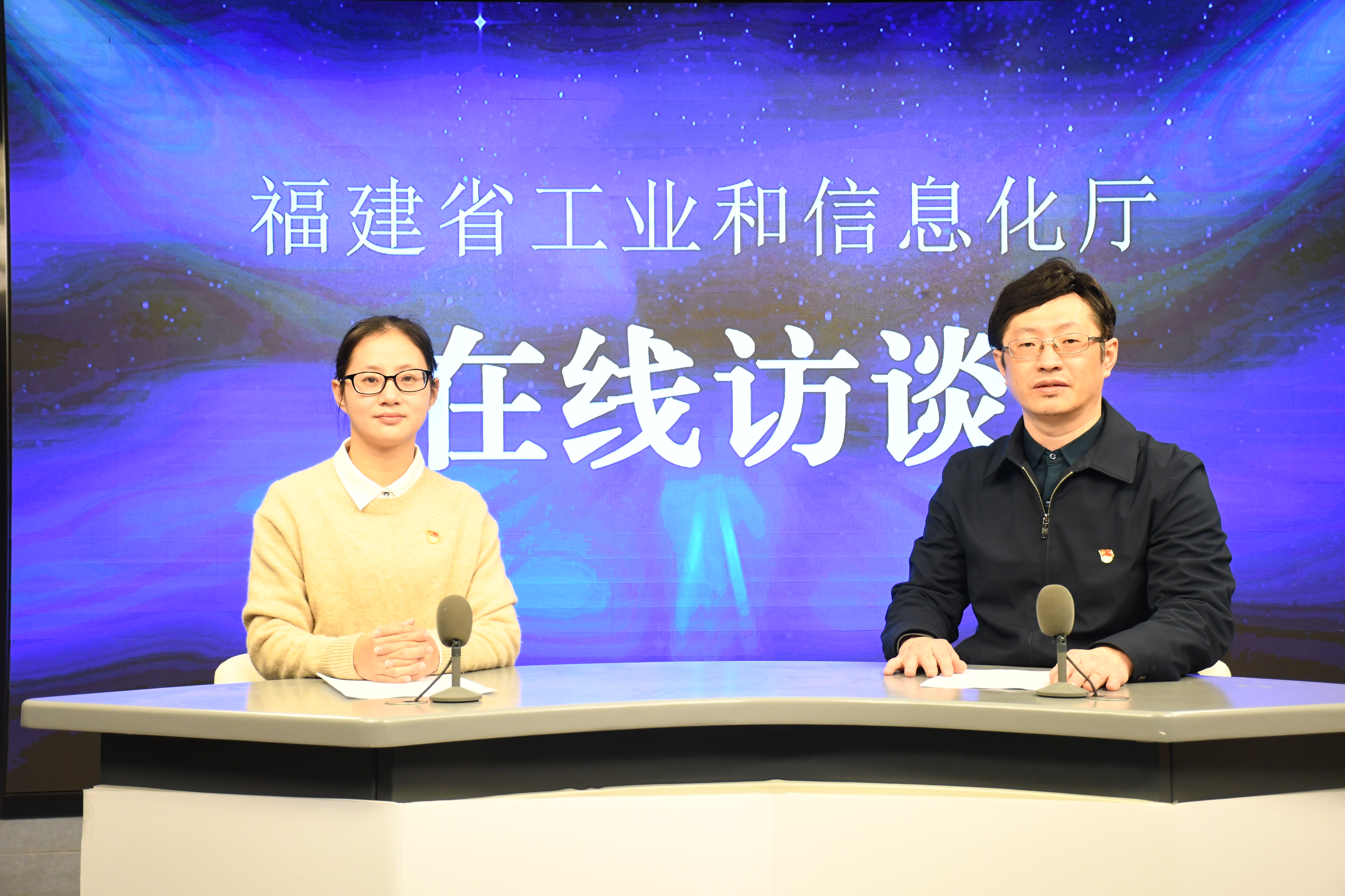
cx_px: 672
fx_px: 1905
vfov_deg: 26.5
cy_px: 448
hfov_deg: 38.9
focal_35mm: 51
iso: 1250
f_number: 4.2
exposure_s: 1/200
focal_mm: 34
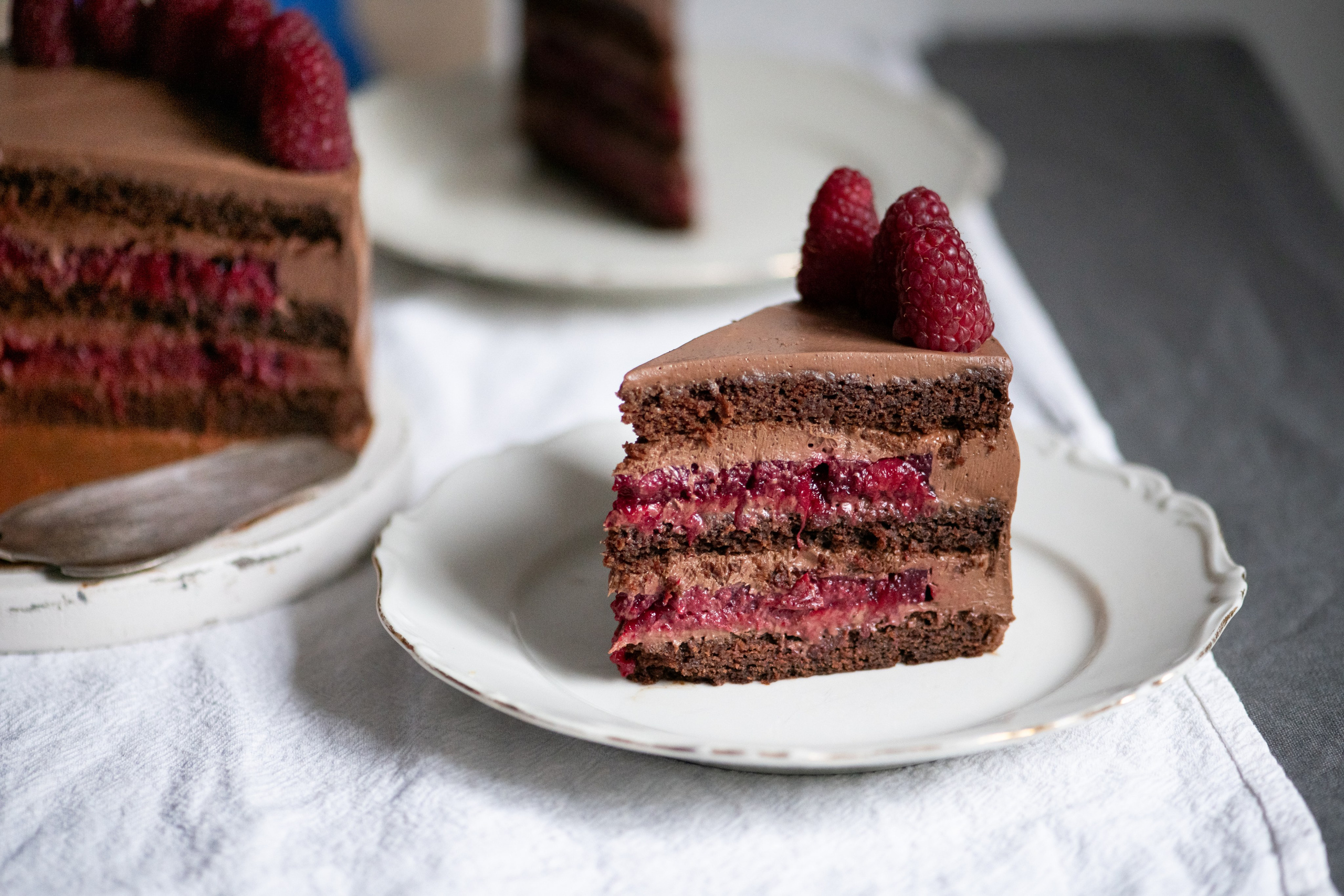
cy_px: 448
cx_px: 672
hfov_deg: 19.5
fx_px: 3920
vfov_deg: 13.0
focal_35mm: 105
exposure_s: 1/80
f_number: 3
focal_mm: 105
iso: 640
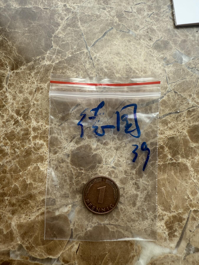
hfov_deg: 56.8
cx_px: 100
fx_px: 184
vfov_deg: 71.6
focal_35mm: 24
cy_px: 132
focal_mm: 2.22
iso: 64
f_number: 2.2
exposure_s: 1/99
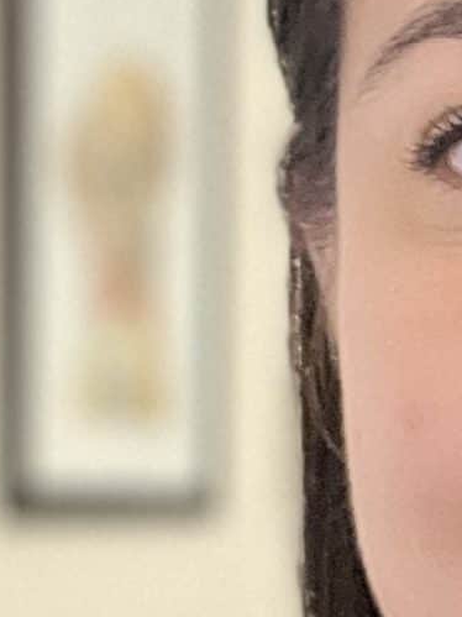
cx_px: 799
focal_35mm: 154
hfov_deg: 9.2
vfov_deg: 12.7
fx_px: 2742
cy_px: 577
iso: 640
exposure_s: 1/30
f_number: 2.2
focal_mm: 2.71
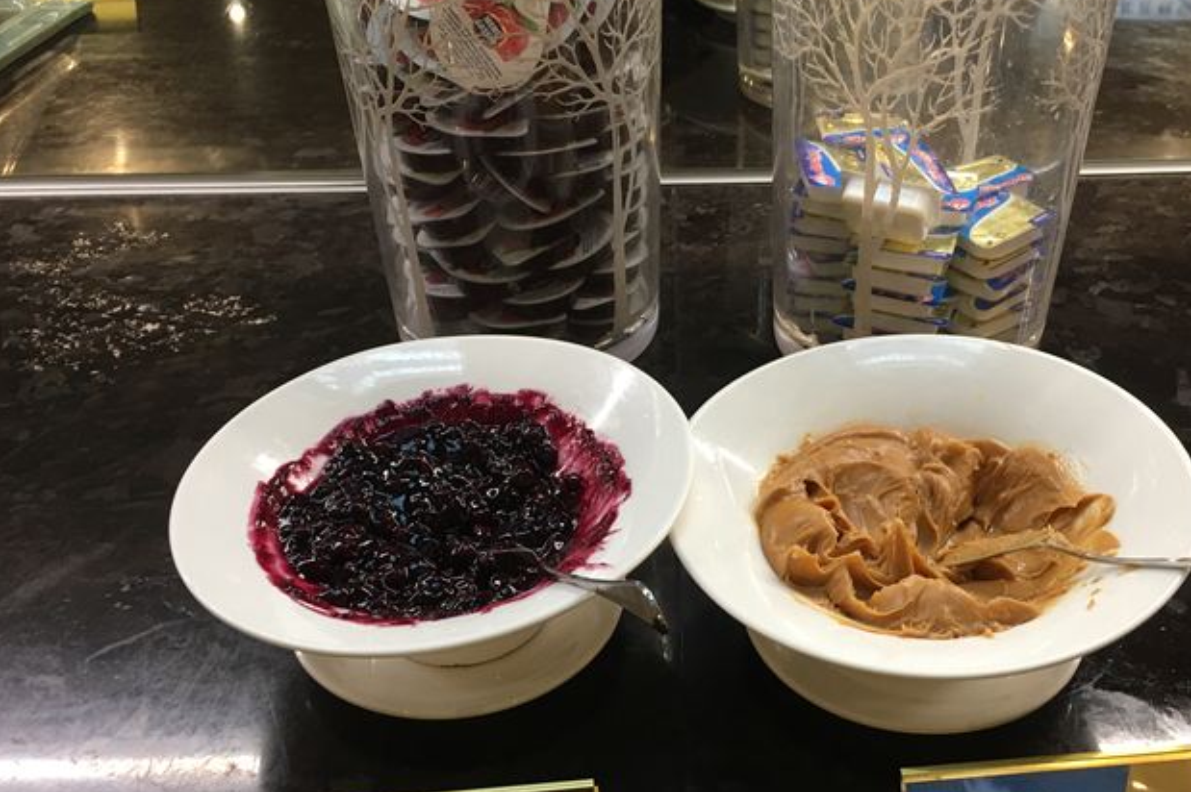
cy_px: 486
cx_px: 687
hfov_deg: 49.4
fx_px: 1290
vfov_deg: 34.0
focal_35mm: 39
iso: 40
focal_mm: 4.15
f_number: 2.2
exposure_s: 1/17
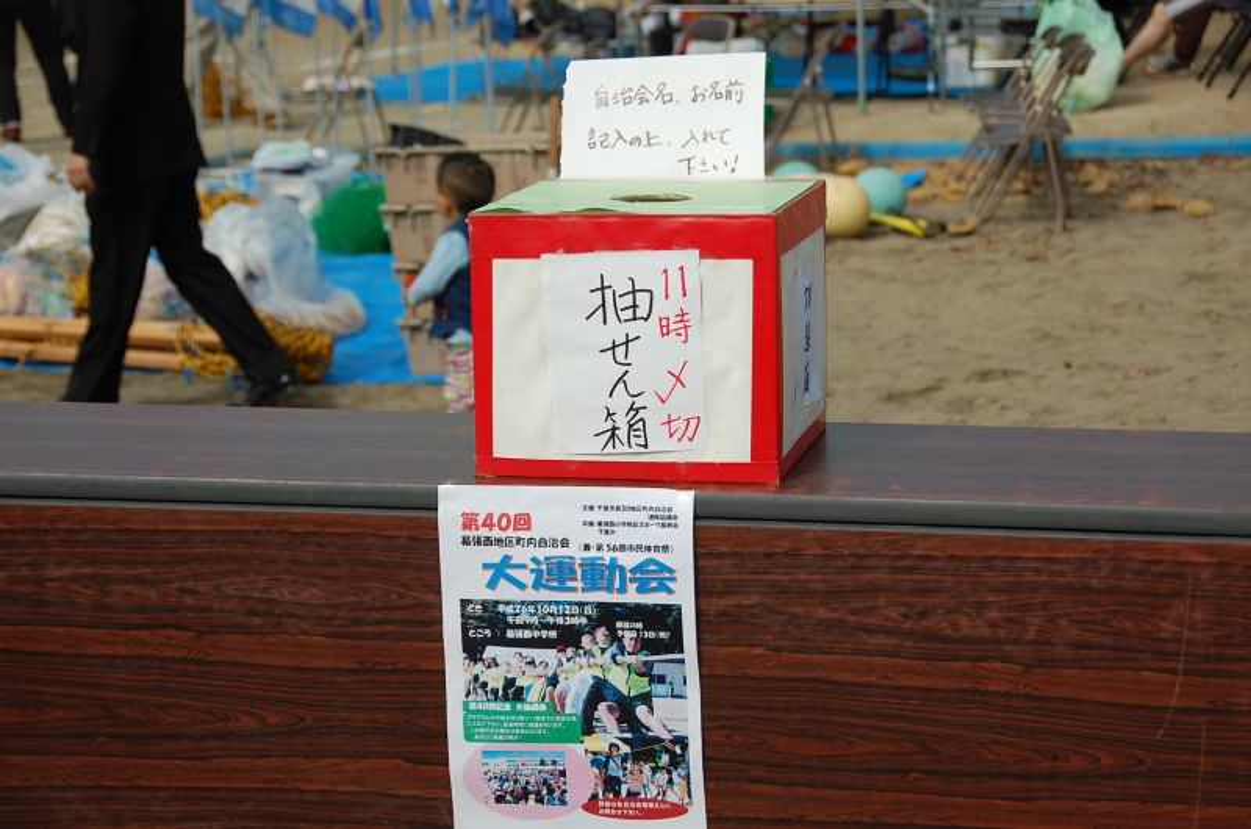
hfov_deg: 24.2
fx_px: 2913
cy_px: 414
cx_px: 626
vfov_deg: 16.2
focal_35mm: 84
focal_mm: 56
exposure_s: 1/1600
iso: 200
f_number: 5.6
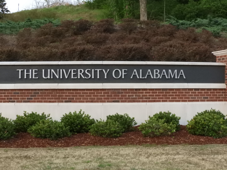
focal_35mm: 65
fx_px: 426
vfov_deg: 22.6
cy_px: 85
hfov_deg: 29.8
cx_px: 114
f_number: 7.6
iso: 1600
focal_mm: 11.6
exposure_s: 1/100
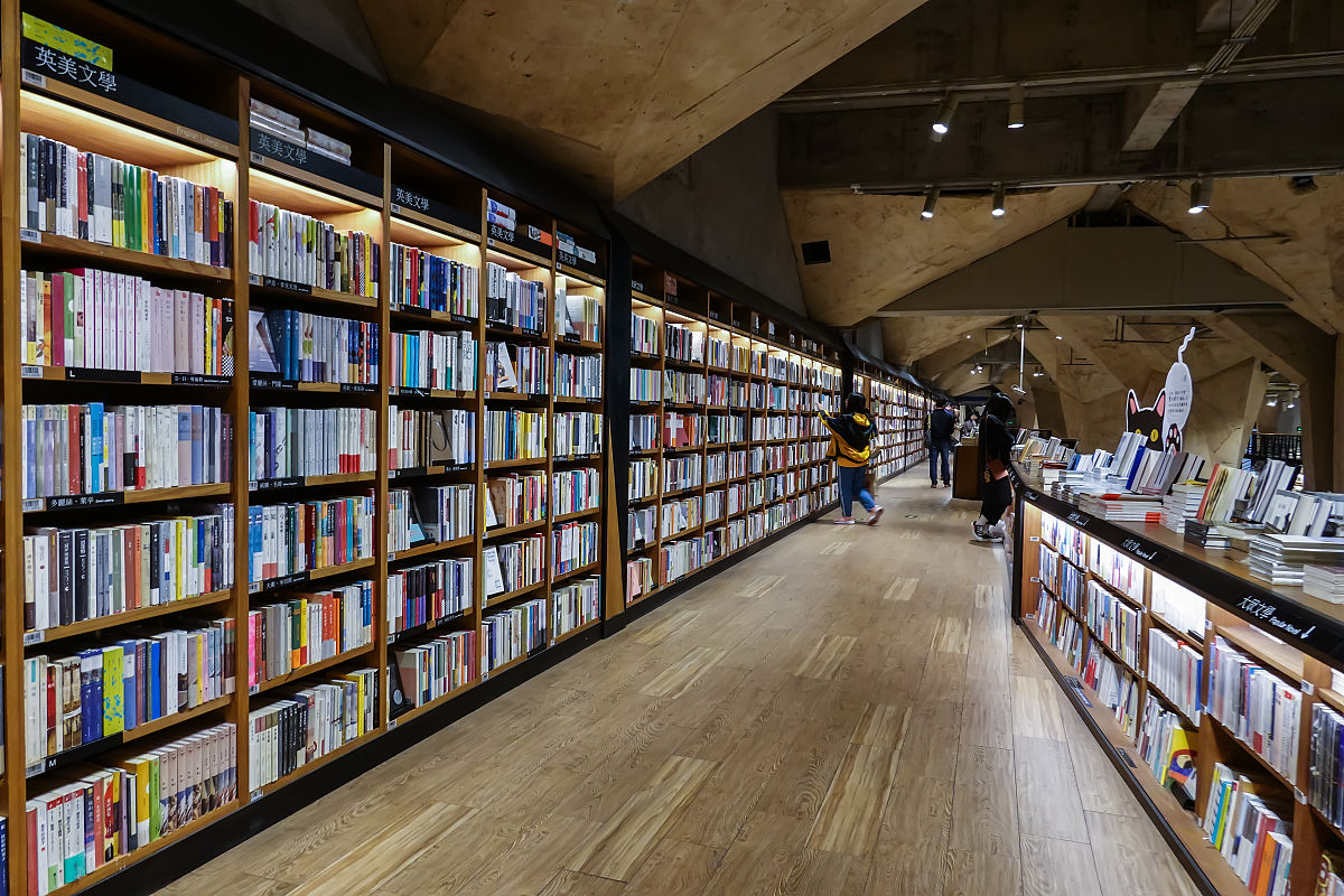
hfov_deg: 73.7
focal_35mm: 24
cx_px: 672
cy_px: 448
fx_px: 896
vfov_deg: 53.1
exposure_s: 1/30
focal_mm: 9
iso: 800
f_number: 4.5
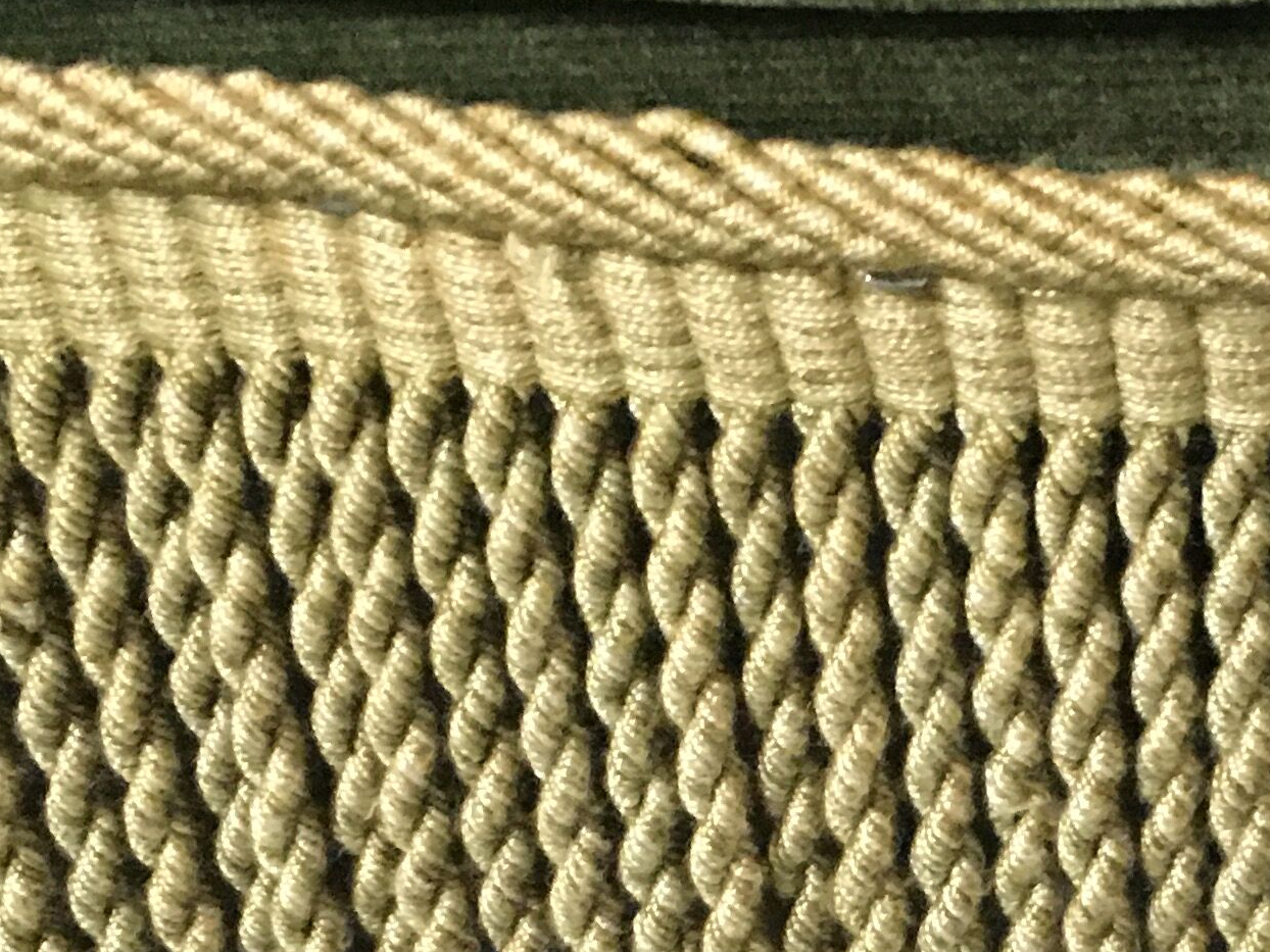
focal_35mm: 94
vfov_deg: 15.3
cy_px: 1082
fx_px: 3449
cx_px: 1226
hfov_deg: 20.3
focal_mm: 4.15
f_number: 2.2
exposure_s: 1/17
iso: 250
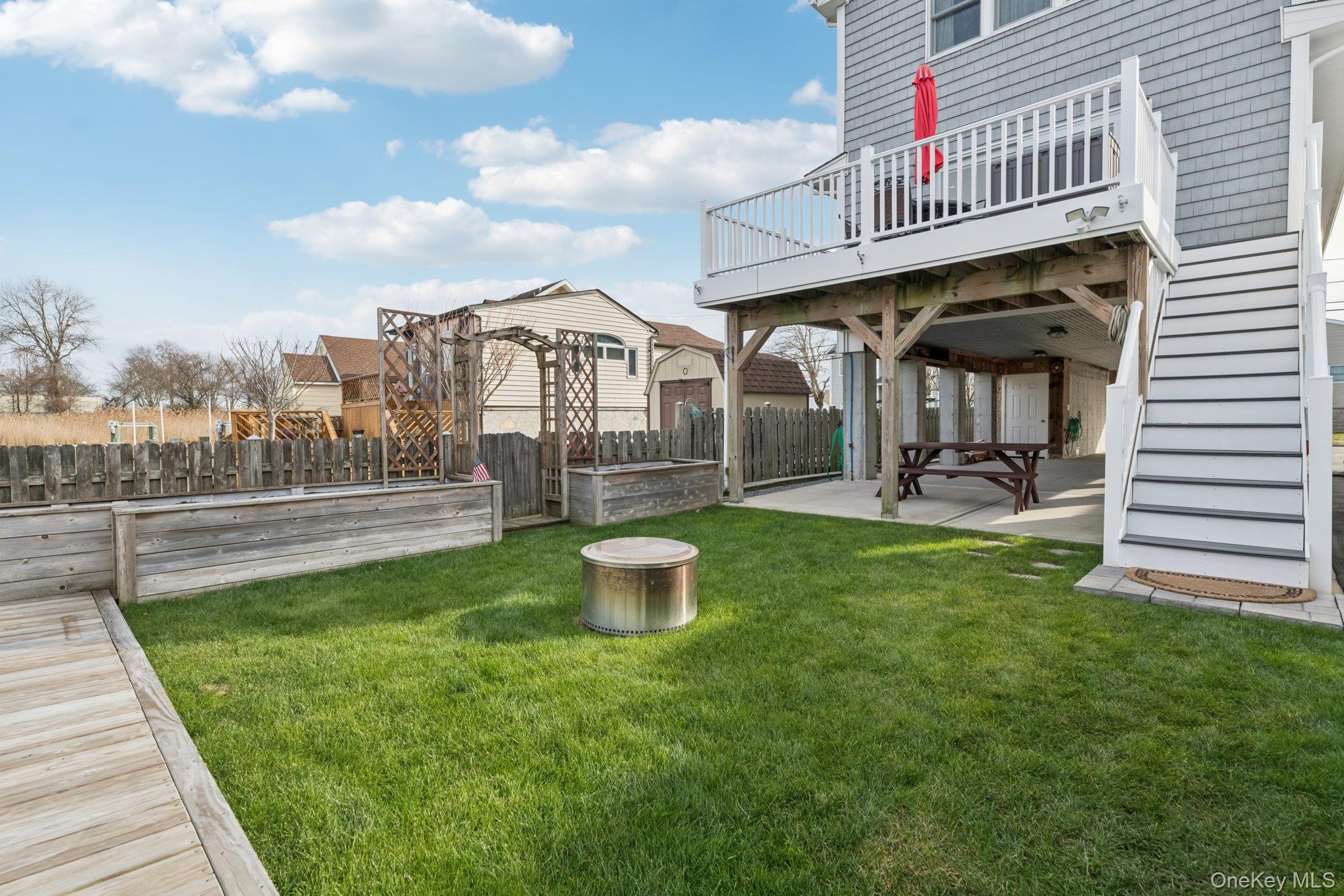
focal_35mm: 17
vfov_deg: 70.4
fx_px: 635
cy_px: 448
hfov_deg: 93.3
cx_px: 672
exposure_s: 1/200
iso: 160
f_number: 8
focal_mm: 17
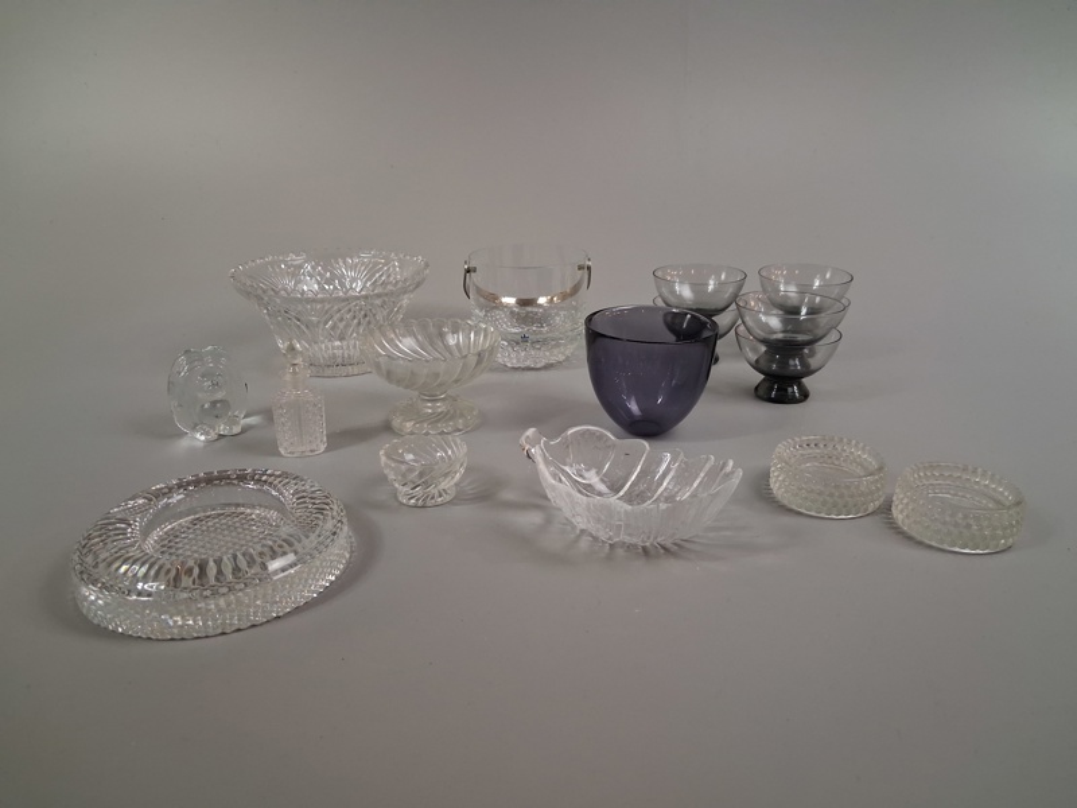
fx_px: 840
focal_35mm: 27
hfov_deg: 65.3
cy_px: 404
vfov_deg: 51.4
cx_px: 538
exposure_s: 1/100
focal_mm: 4
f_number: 1.8
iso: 400
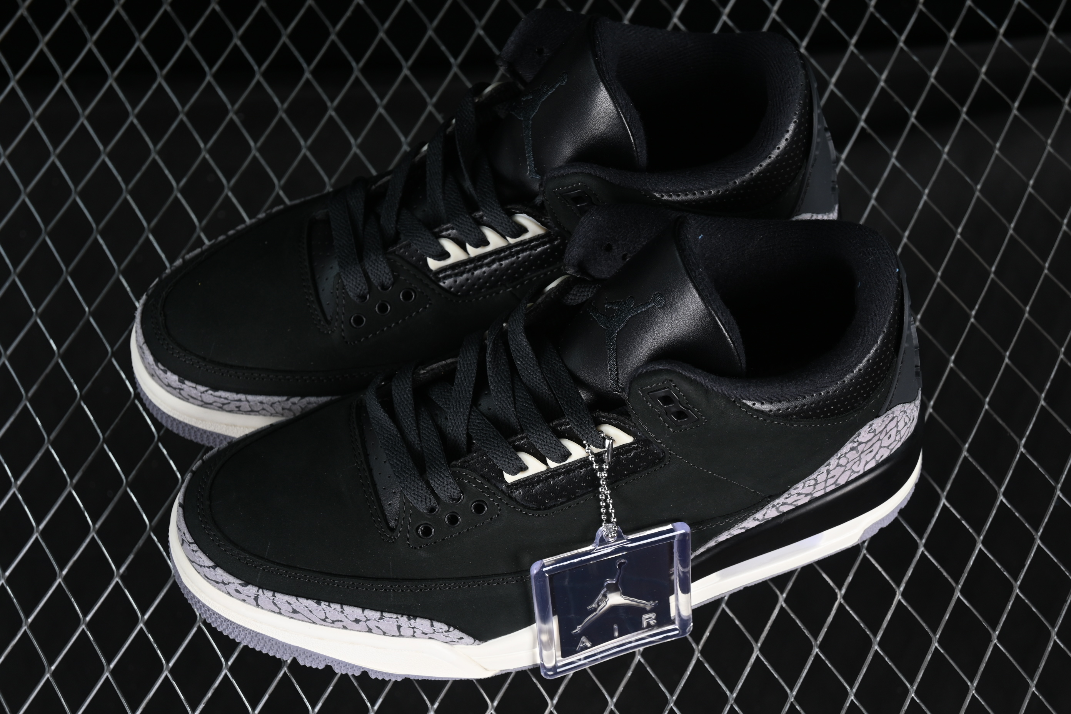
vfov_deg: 18.2
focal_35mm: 75
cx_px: 536
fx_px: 2231
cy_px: 357
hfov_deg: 27.0
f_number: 6.3
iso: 160
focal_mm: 50
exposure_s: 1/50
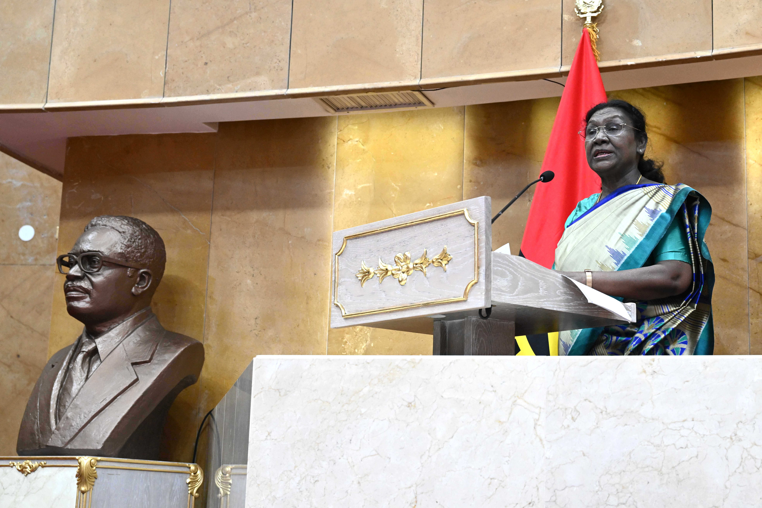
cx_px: 381
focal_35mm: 47
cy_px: 254
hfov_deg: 41.9
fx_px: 995
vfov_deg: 28.6
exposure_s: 1/200
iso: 2500
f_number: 5
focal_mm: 47
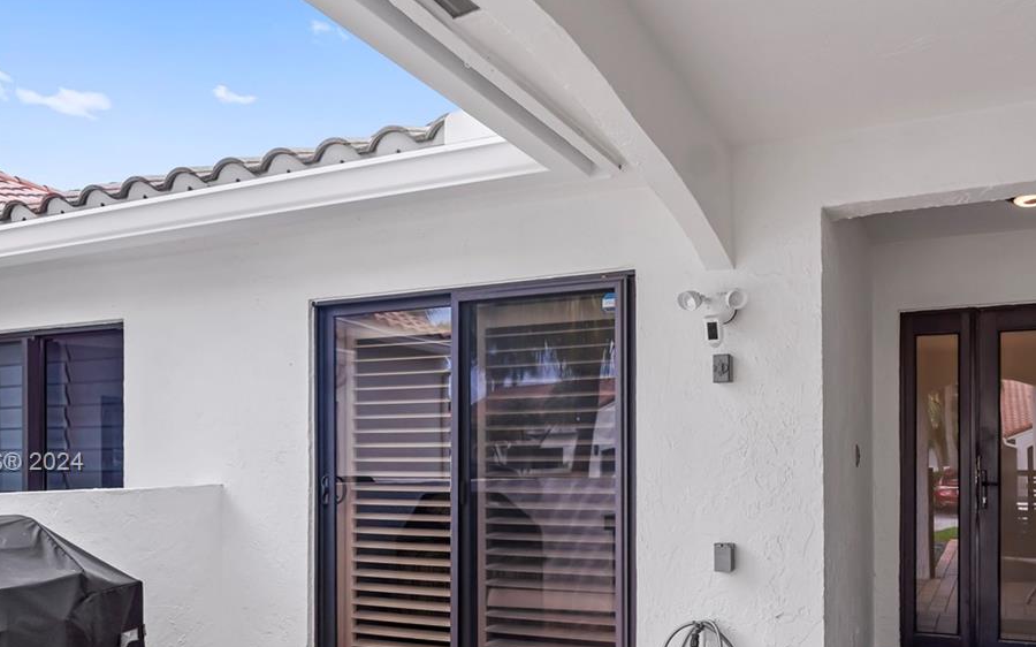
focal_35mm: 29
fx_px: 819
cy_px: 464
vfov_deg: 42.1
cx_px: 637
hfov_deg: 63.9
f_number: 4.5
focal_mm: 16
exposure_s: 1/320
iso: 125
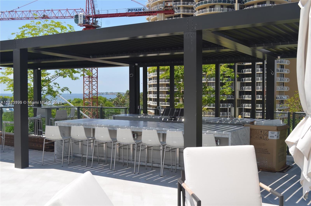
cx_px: 156
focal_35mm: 39
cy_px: 103
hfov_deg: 49.7
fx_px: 336
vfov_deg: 34.0
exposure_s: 1/250
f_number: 8
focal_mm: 26
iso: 100
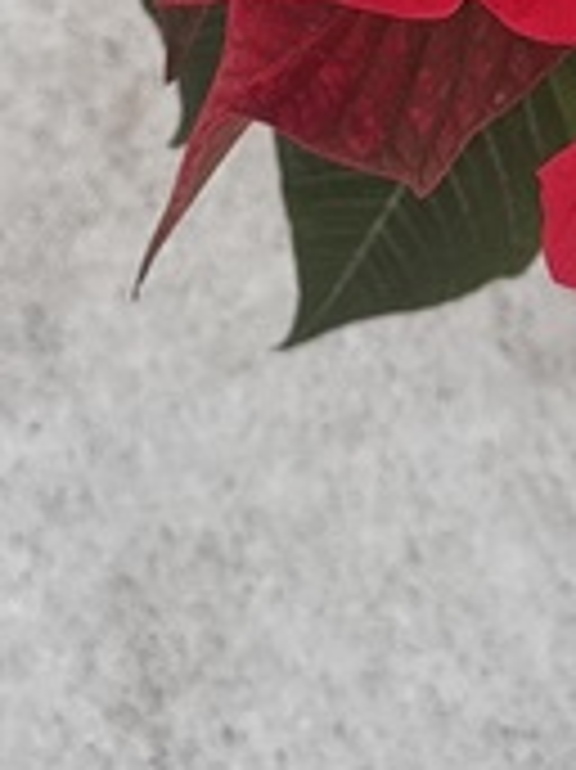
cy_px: -802
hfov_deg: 10.2
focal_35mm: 144
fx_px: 3199
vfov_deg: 12.1
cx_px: 648
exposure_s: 1/121
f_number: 1.78
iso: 80
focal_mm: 6.76
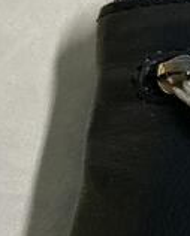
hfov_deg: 8.5
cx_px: 513
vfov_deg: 11.9
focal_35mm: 161
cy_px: 196
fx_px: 1128
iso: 160
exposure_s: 1/50
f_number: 1.8
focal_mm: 3
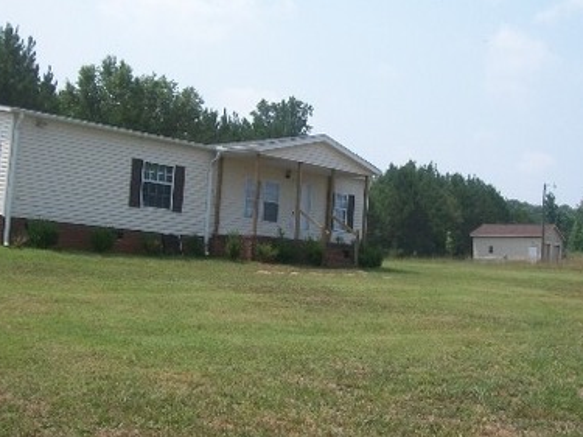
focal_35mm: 48
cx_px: 297
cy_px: 191
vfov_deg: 30.2
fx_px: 808
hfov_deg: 39.7
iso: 80
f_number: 4.8
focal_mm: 6
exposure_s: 1/500
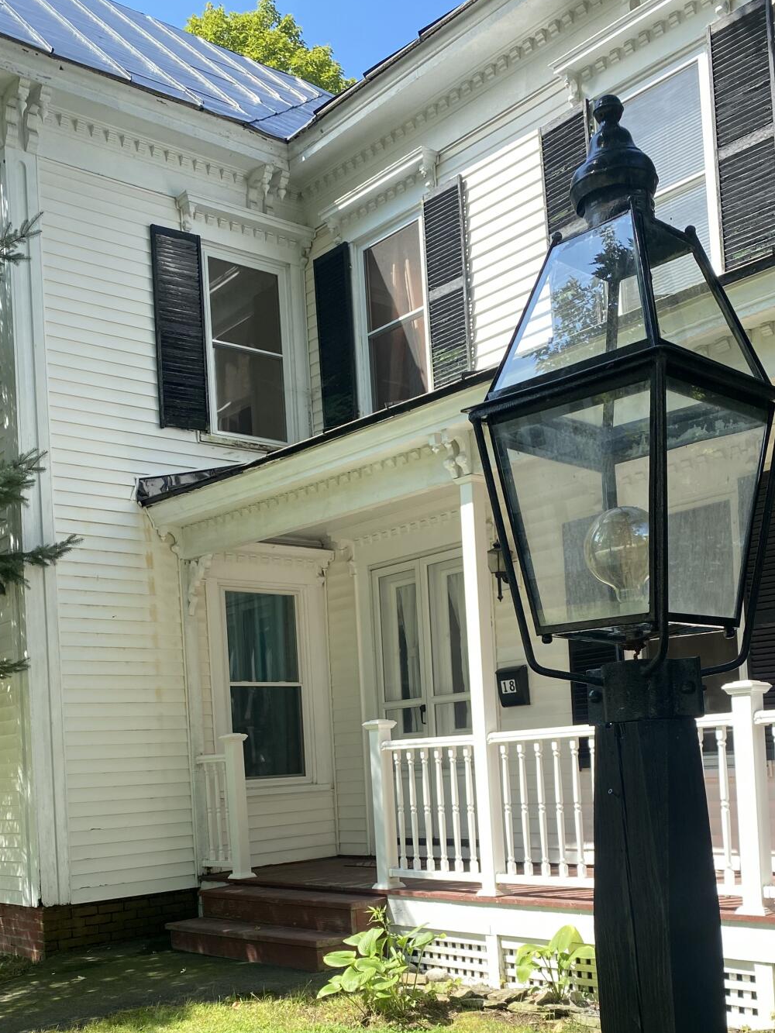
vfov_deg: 46.7
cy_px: 727
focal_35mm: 39
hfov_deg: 36.8
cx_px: 414
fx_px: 1164
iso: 32
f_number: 1.8
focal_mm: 4.25
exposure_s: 1/1287
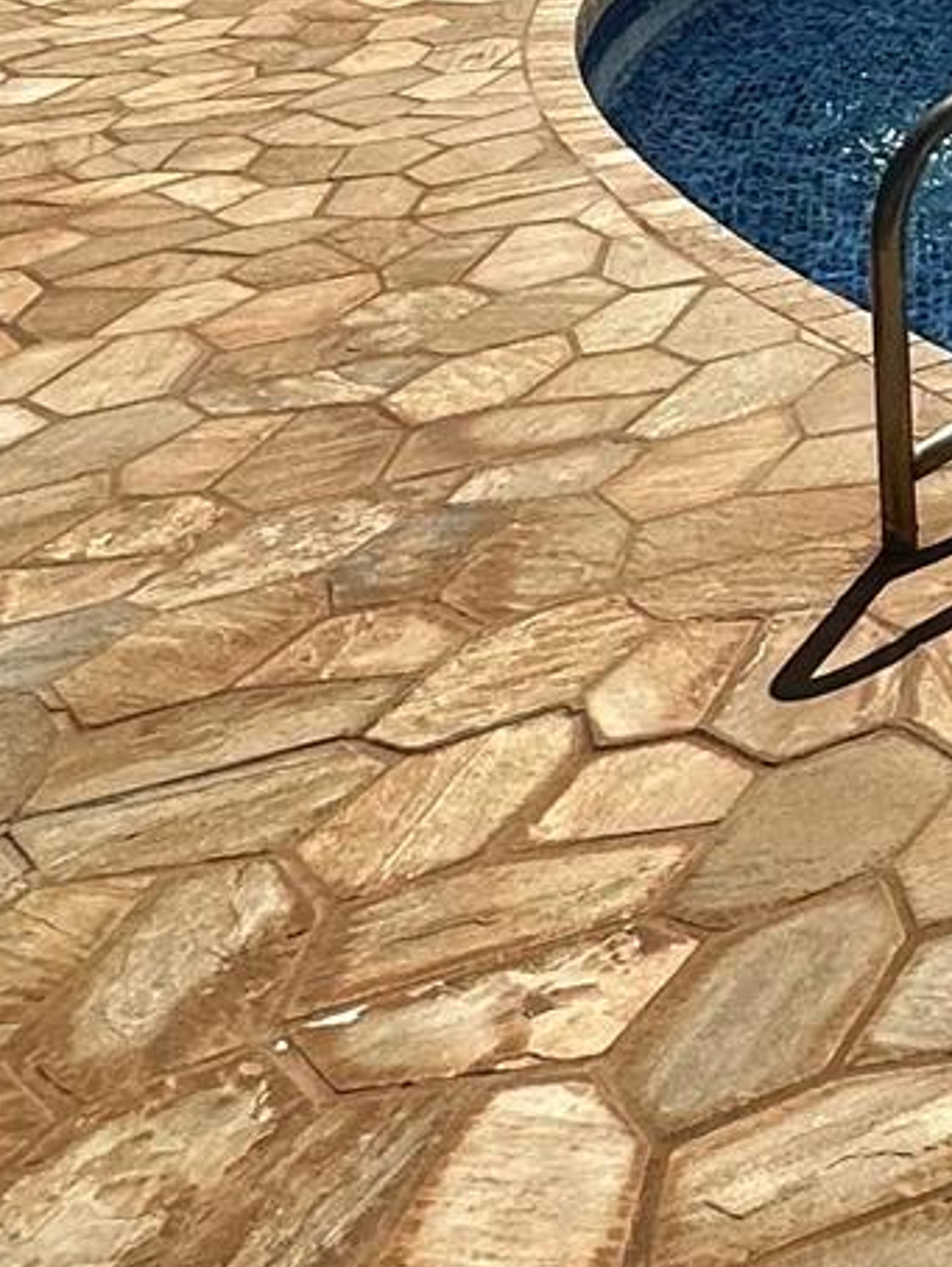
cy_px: -140
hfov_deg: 16.4
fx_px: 2601
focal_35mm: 71
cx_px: 1854
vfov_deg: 25.3
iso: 50
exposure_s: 1/3300
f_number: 2.2
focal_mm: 2.22
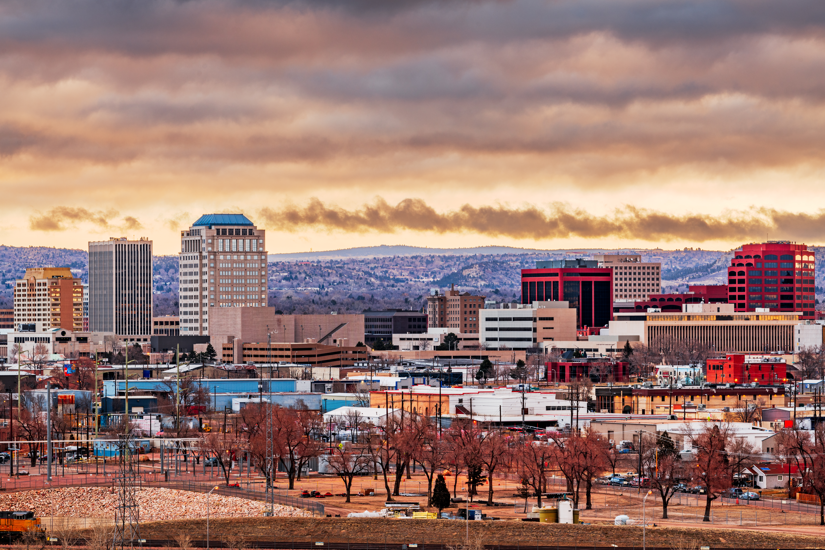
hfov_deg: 12.1
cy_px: 275
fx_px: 3896
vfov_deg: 8.1
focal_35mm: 170
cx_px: 412
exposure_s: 1/6
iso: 64
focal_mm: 170
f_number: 11
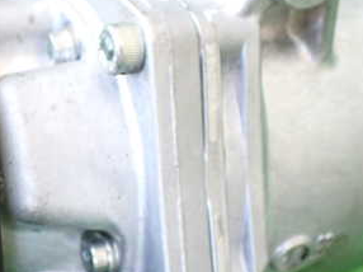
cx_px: 11
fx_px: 660
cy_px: 186
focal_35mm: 63
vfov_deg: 23.1
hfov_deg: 29.0
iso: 800
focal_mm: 5.4
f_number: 2.3
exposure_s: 1/125
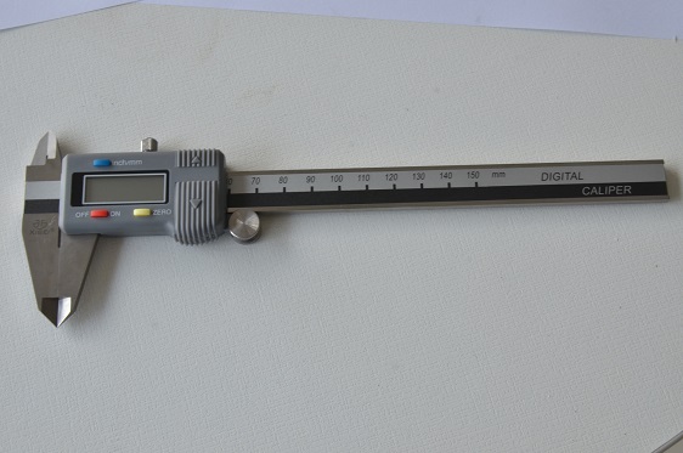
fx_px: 1080
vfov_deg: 23.7
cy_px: 226
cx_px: 342
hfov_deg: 35.1
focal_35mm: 57
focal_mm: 38
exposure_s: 1/10
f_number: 13
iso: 250
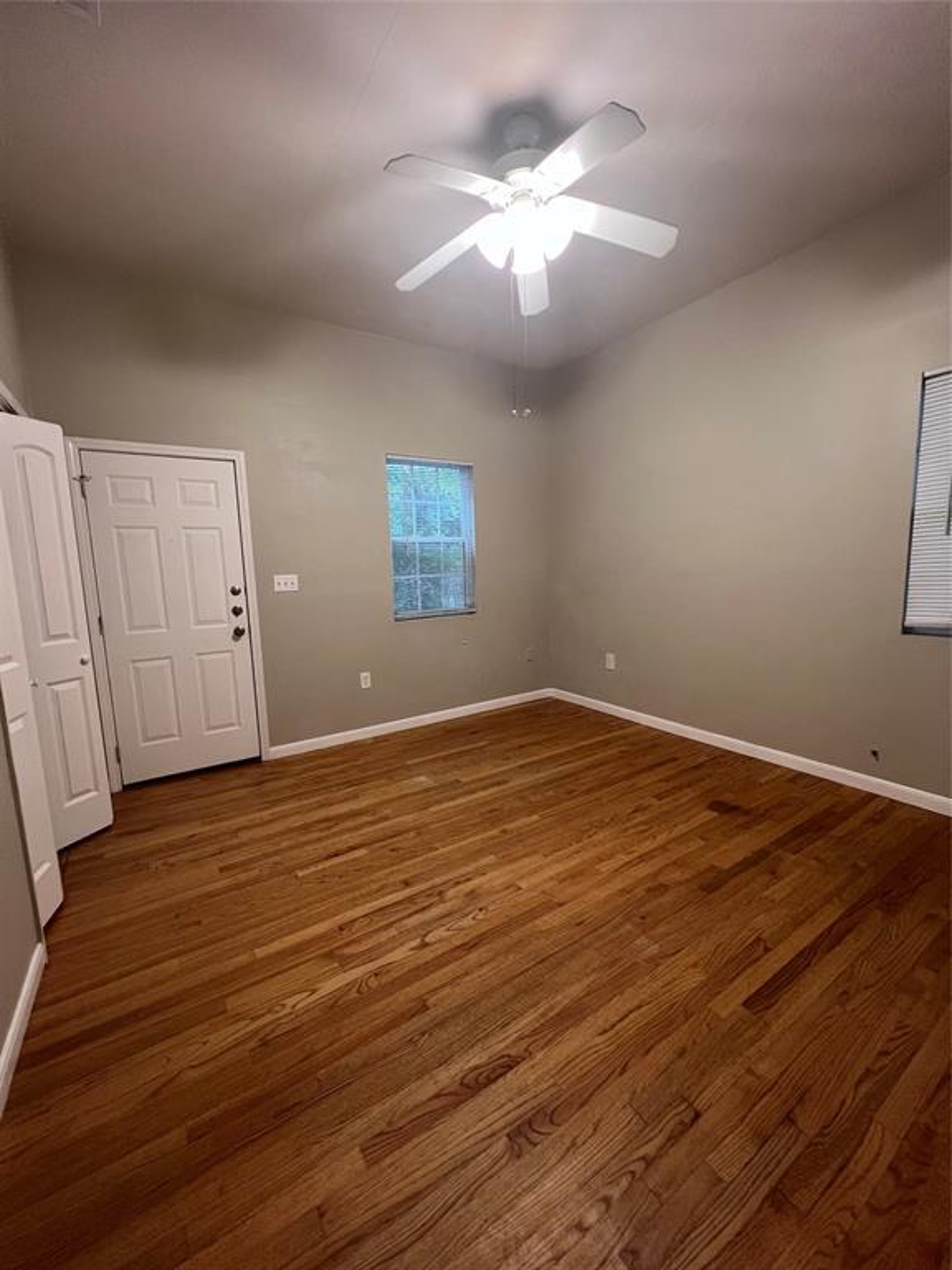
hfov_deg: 89.9
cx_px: 476
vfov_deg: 106.2
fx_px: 477
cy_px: 635
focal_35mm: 13
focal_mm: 1.57
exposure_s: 1/60
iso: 200
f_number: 1.8
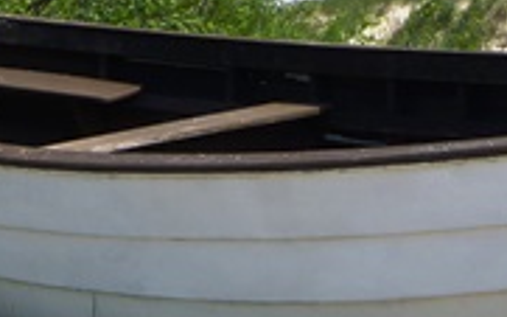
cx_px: 476
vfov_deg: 6.8
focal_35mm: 191
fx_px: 2638
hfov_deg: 10.9
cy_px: -39
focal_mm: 9
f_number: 4.4
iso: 100
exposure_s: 1/1000
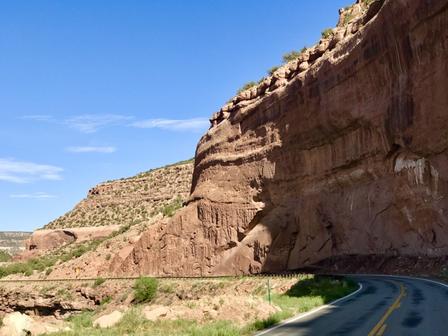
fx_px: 738
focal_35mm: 57
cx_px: 224
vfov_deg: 25.7
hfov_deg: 33.8
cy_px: 168
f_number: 2.8
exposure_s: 1/772
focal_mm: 6.6
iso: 20
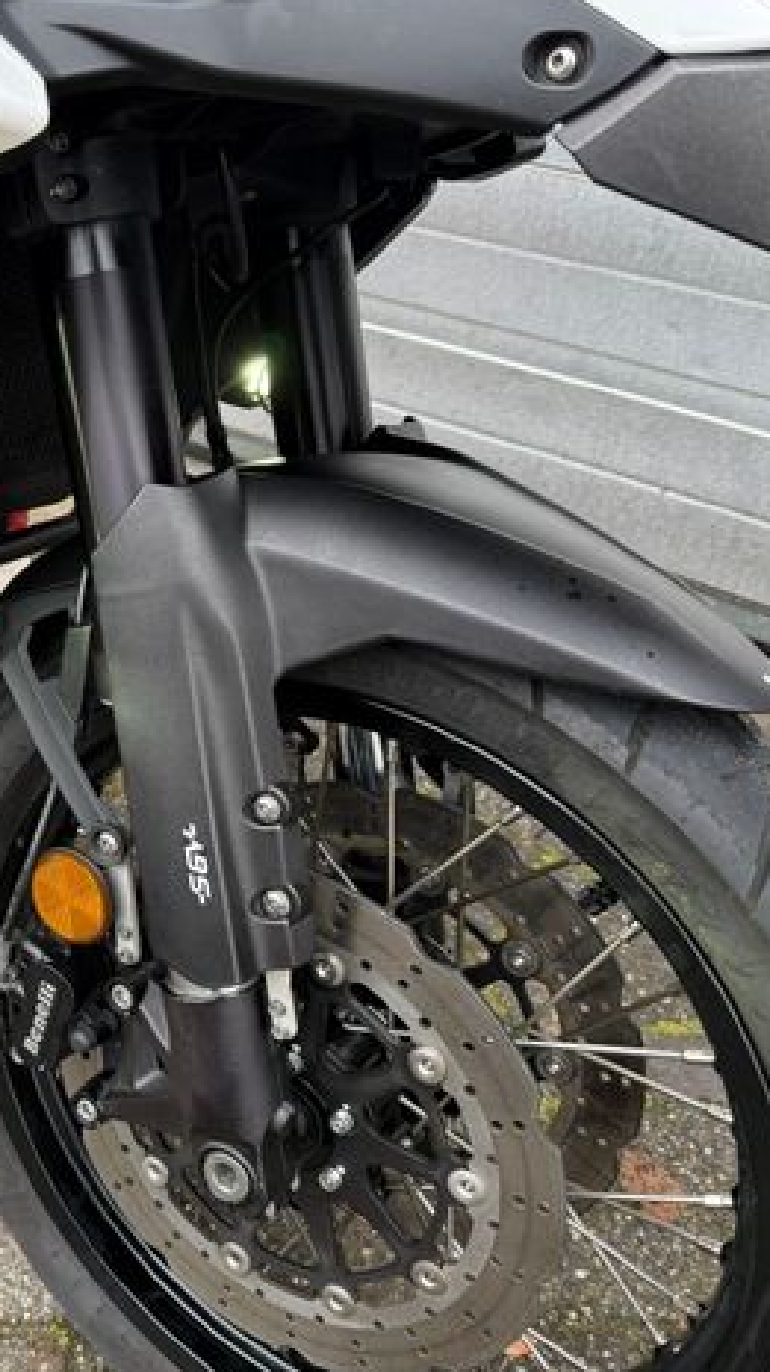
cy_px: 673
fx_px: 1309
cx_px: 27
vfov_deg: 55.3
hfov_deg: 30.8
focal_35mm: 36
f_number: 1.78
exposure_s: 1/147
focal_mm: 6.76
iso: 125
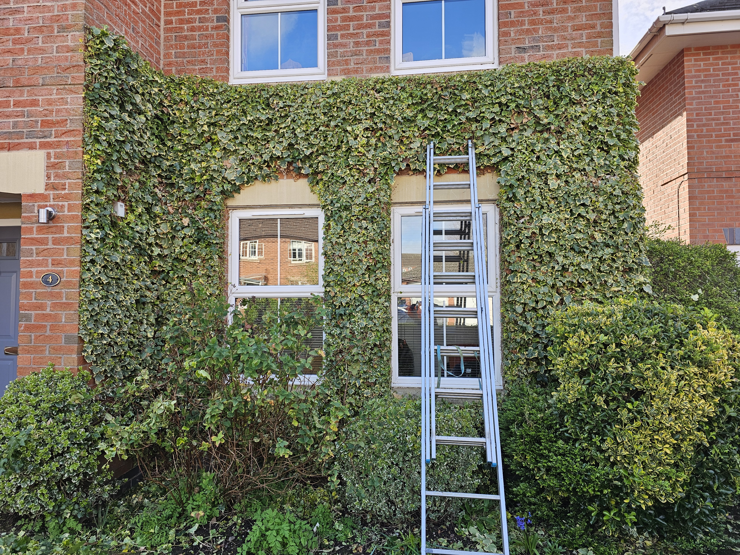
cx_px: 370
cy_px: 278
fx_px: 492
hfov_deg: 73.9
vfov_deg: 58.9
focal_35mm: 23
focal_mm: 6.3
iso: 25
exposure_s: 1/180
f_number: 1.7
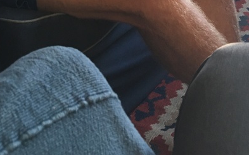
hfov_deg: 28.9
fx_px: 481
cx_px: 97
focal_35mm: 71
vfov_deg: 16.0
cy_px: -108
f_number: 2.2
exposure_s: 1/33
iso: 160
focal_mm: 4.15
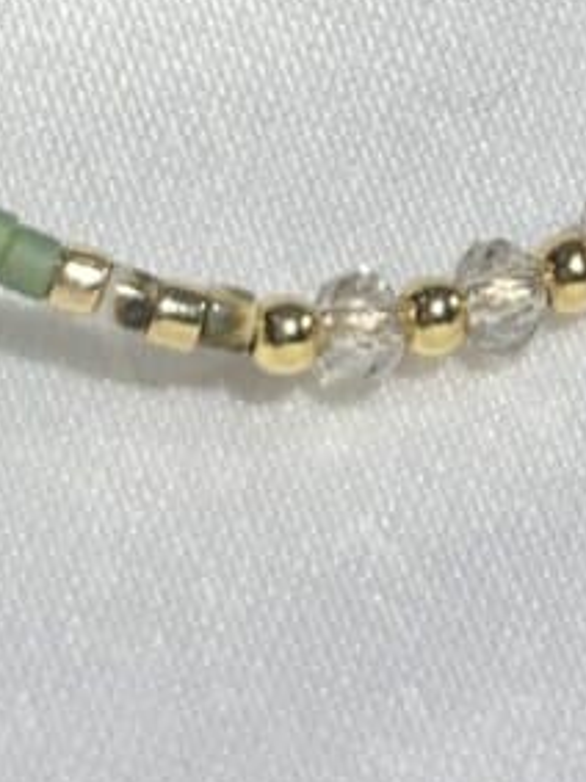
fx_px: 4247
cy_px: -417
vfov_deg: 10.2
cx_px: 379
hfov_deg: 7.9
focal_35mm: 188
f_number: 1.6
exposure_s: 1/448
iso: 32
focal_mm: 5.96
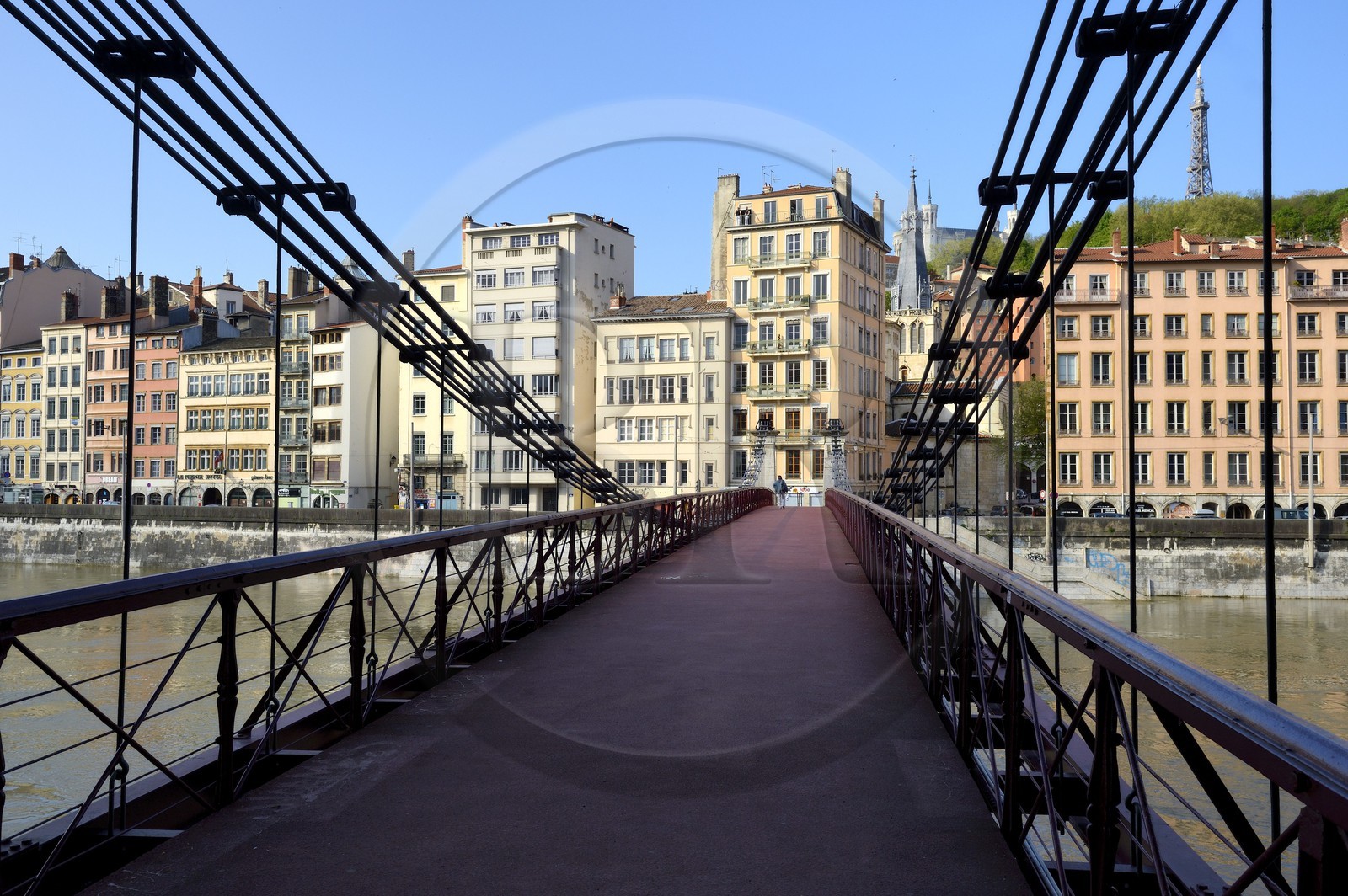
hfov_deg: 58.8
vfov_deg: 41.0
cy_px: 448
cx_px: 674
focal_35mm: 32
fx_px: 1197
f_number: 10
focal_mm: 32
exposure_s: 1/250
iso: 200
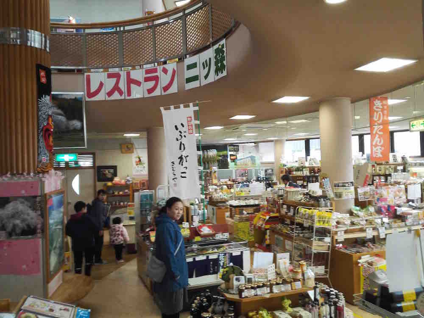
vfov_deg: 48.2
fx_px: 355
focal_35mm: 29
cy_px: 159
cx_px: 212
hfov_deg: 61.7
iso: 100
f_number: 2
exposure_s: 1/33.3
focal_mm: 3.8
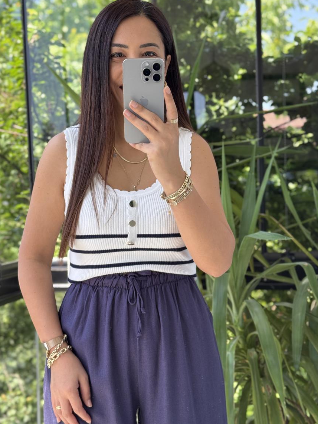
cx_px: 149
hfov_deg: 26.1
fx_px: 686
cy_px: 225
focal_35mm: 56
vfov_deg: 34.3
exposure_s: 1/121
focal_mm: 6.76
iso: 50
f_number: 1.78
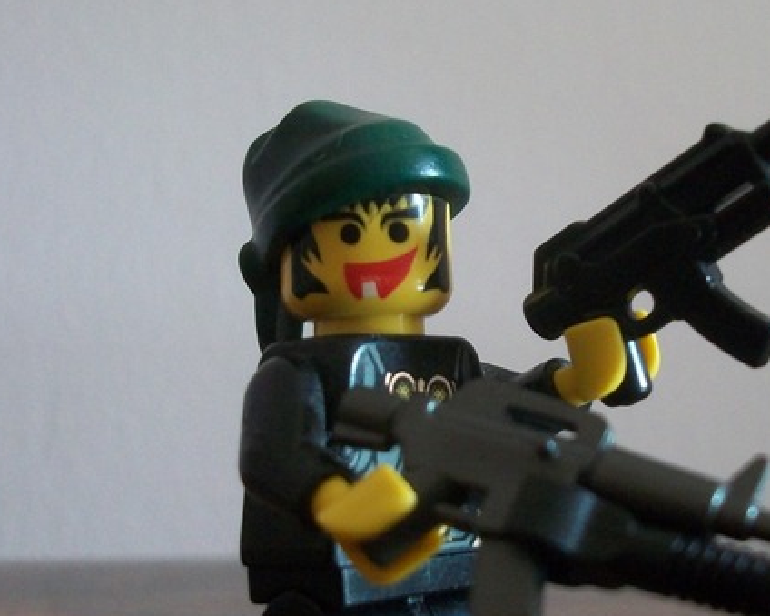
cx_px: 474
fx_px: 1344
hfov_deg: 31.8
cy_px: 392
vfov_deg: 25.7
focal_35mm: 59
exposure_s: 1/8
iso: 200
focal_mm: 5.7
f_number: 2.9
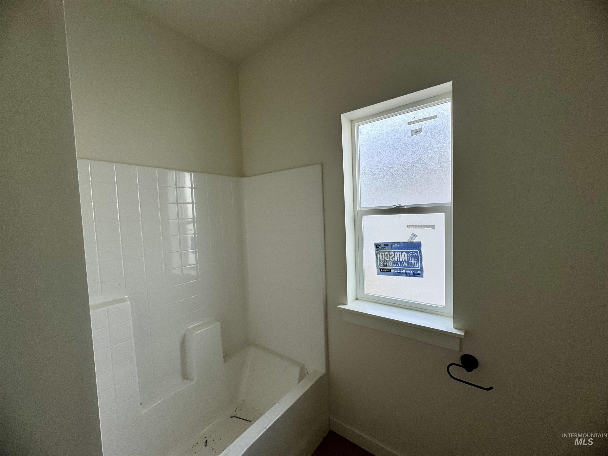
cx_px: 304
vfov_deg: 85.7
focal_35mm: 14
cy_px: 228
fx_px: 246
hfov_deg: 102.1
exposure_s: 1/137
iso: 40
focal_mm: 2.22
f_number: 2.2
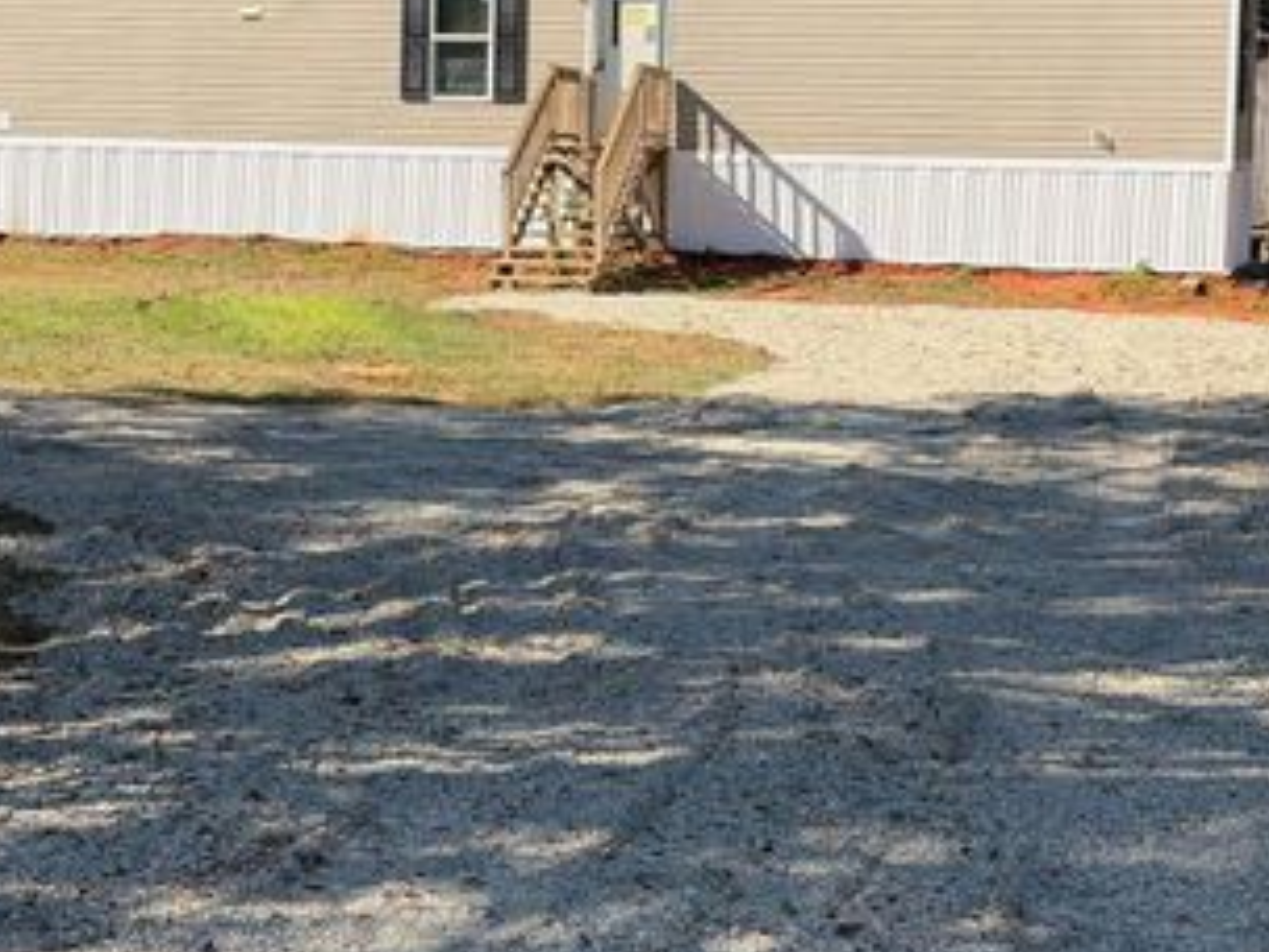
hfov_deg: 24.7
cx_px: 547
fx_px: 2896
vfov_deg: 18.5
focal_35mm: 79
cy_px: 244
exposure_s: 1/4098
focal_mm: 6.76
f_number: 1.78
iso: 64
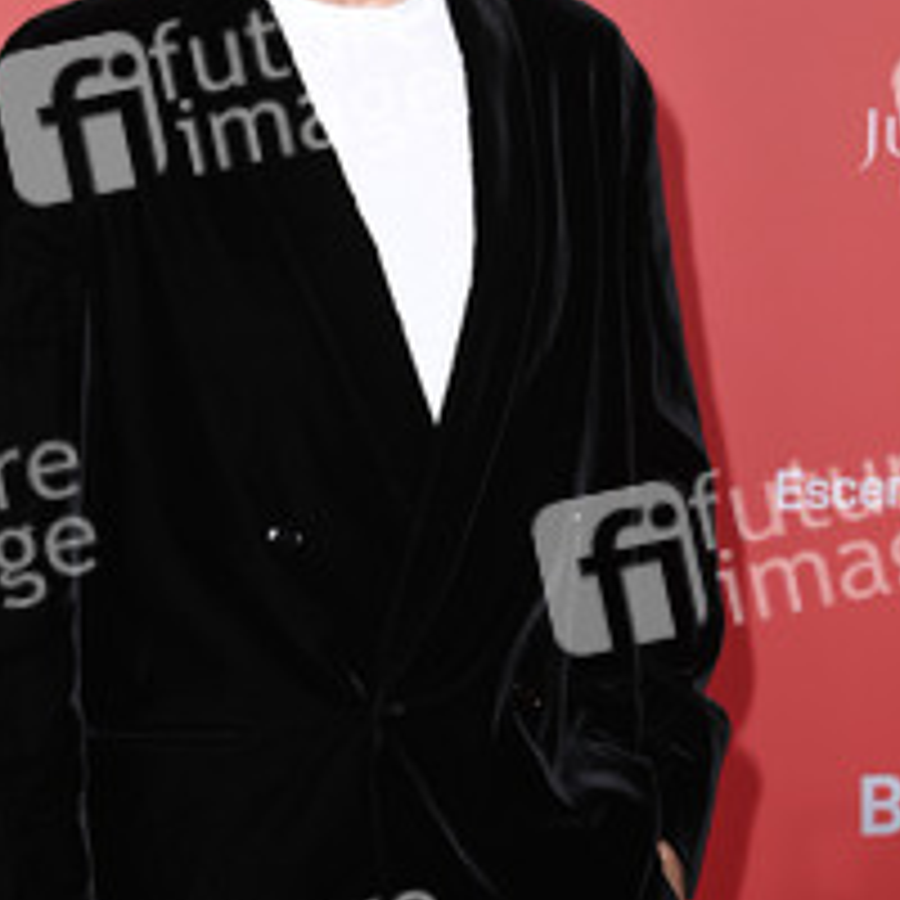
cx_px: 356
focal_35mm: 119
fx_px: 3500
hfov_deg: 14.6
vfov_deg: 14.6
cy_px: 324
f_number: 5.6
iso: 800
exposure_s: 1/250
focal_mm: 70
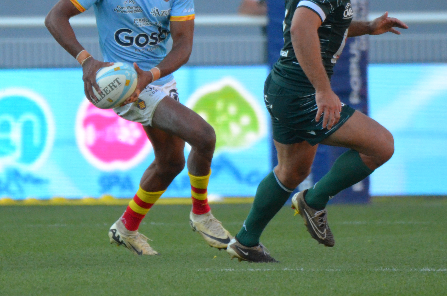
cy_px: 42
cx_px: 135
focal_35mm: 1420
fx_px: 17595
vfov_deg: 1.0
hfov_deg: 1.5
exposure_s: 1/1600
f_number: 5.6
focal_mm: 500
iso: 3200
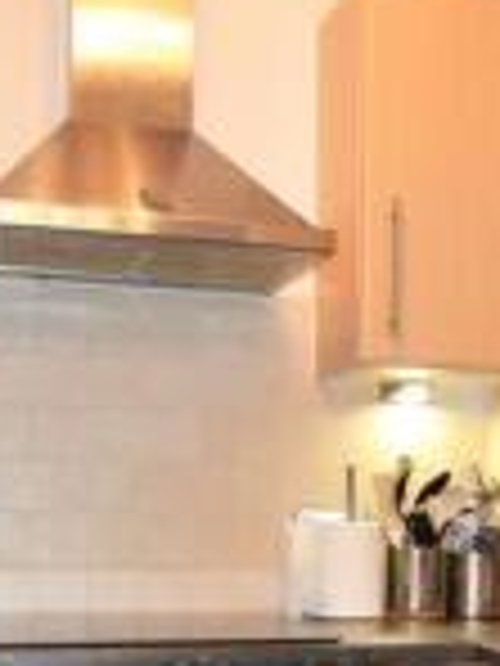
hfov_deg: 22.6
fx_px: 1233
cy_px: 560
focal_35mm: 64
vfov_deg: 29.4
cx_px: 408
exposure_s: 1/100
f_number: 5
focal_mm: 10
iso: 800
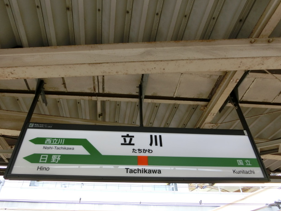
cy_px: 109
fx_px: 211
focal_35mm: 26
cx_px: 137
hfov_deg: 67.3
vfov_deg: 53.1
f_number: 3.5
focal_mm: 4.5
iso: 80
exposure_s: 1/160
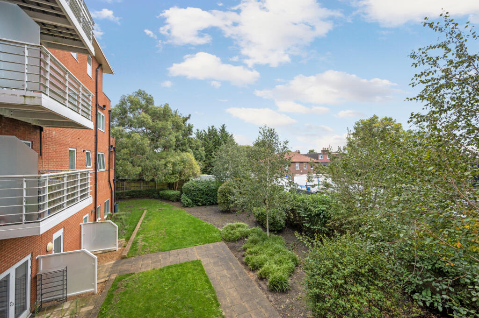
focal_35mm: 14
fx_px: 186
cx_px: 240
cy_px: 159
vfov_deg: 81.1
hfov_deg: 104.3
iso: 200
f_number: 8
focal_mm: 14
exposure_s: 1/80
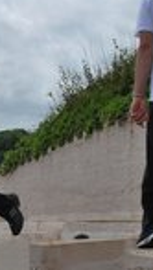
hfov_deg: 9.3
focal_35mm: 124
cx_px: -142
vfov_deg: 17.3
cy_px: 152
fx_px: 892
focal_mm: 30
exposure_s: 1/640
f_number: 10
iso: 200
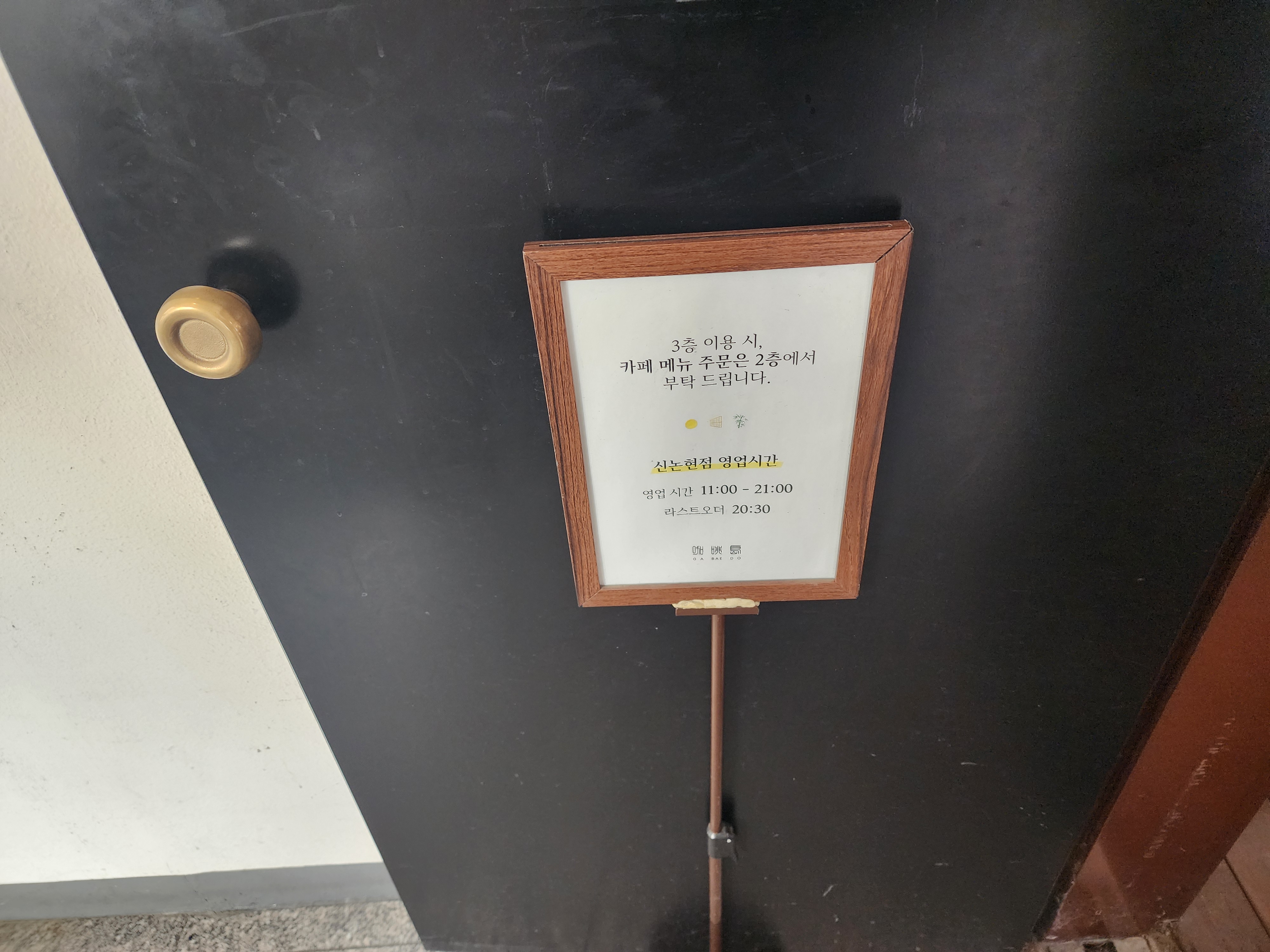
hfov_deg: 73.9
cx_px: 635
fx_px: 844
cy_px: 476
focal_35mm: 23
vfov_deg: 58.9
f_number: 1.8
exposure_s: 1/120
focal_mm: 6.4
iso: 320
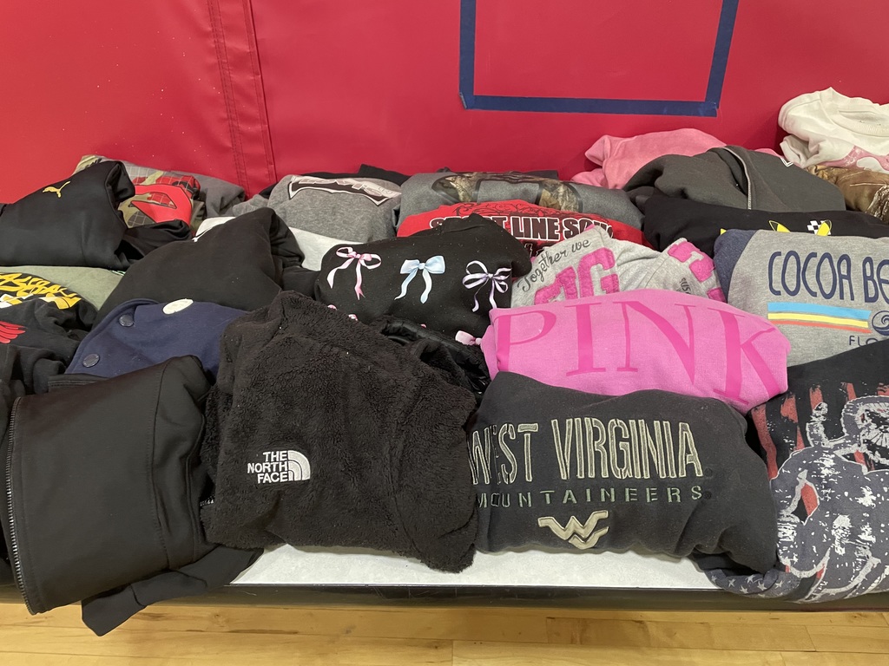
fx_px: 668
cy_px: 333
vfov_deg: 53.1
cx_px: 444
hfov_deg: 67.3
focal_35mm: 26
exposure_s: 1/60
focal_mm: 4.2
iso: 320
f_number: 1.6
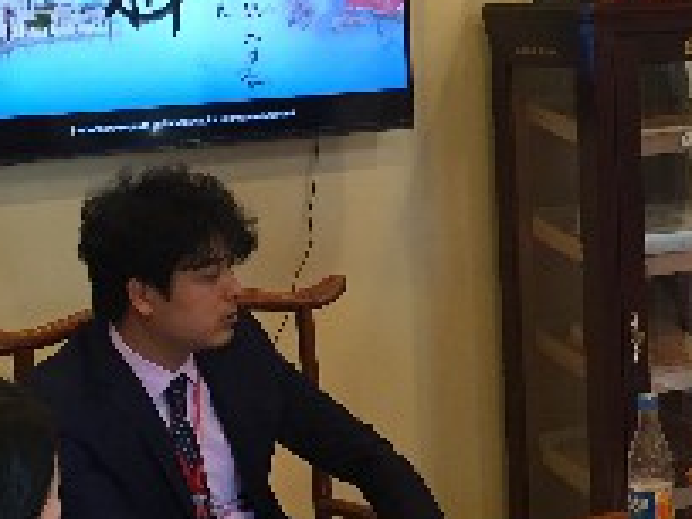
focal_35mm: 91
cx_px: 566
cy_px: 166
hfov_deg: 21.2
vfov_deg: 16.2
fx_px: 1819
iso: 64
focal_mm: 4.15
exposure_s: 1/33
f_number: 2.2
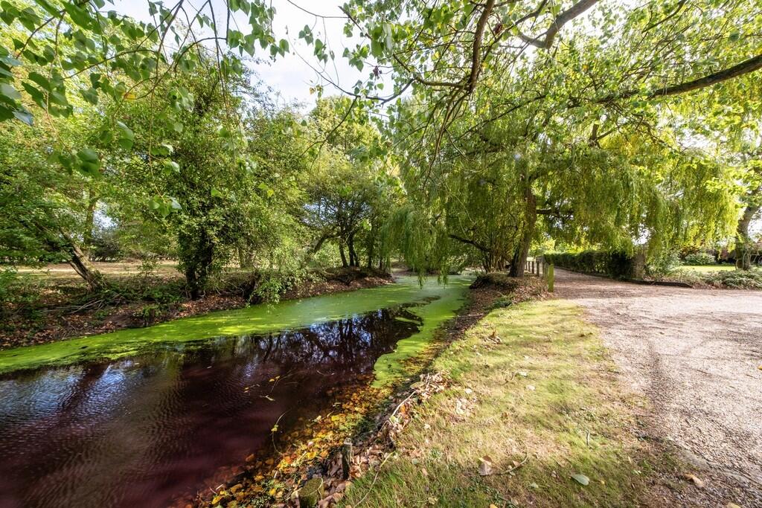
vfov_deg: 90.0
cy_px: 254
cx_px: 381
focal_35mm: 12
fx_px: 254
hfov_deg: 112.6
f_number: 13
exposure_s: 1/25
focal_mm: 8.1
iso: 160
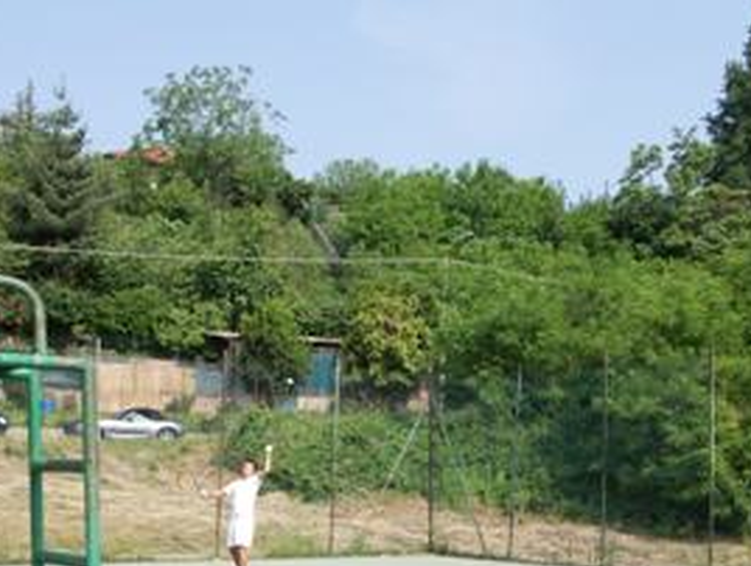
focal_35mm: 57
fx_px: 1239
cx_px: 432
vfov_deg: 25.2
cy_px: 471
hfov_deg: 33.7
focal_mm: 5.7
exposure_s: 1/222
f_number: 5.5
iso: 64
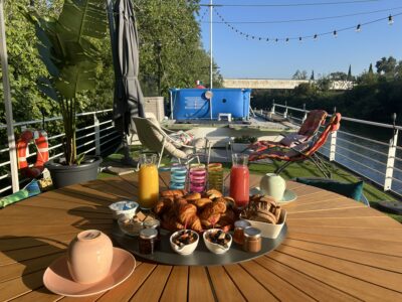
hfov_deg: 67.3
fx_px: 302
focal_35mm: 26
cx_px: 201
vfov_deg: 53.1
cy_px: 151
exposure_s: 1/2123
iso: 50
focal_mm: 5.7
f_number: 1.5
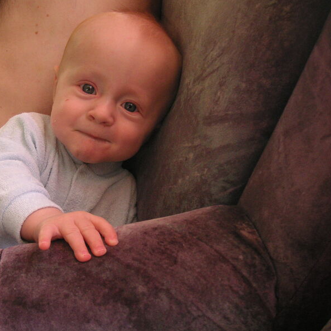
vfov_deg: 38.3
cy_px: 166
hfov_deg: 37.9
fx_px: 476
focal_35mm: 44
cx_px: 112
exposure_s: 1/45
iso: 100
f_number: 2.8
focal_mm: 6.1
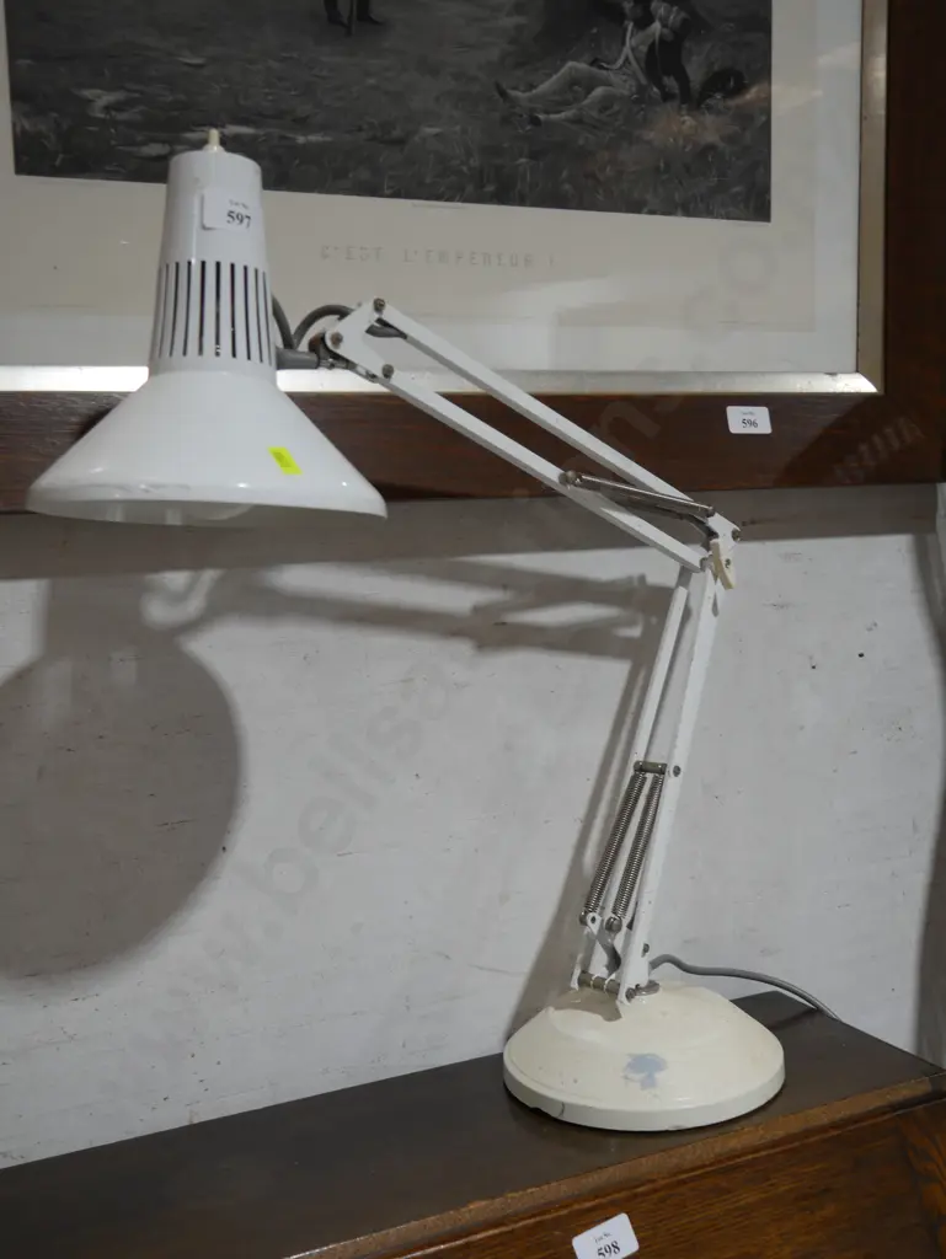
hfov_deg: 39.7
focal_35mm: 36
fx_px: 1311
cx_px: 473
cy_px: 630
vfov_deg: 51.3
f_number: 4
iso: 200
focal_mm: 18
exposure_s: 1/60
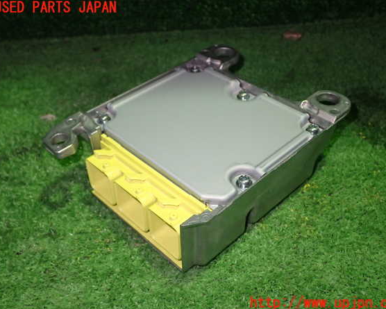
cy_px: 156
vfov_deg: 37.3
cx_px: 199
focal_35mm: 40
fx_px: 457
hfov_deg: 45.8
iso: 500
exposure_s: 1/40
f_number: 2.7
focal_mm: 6.83
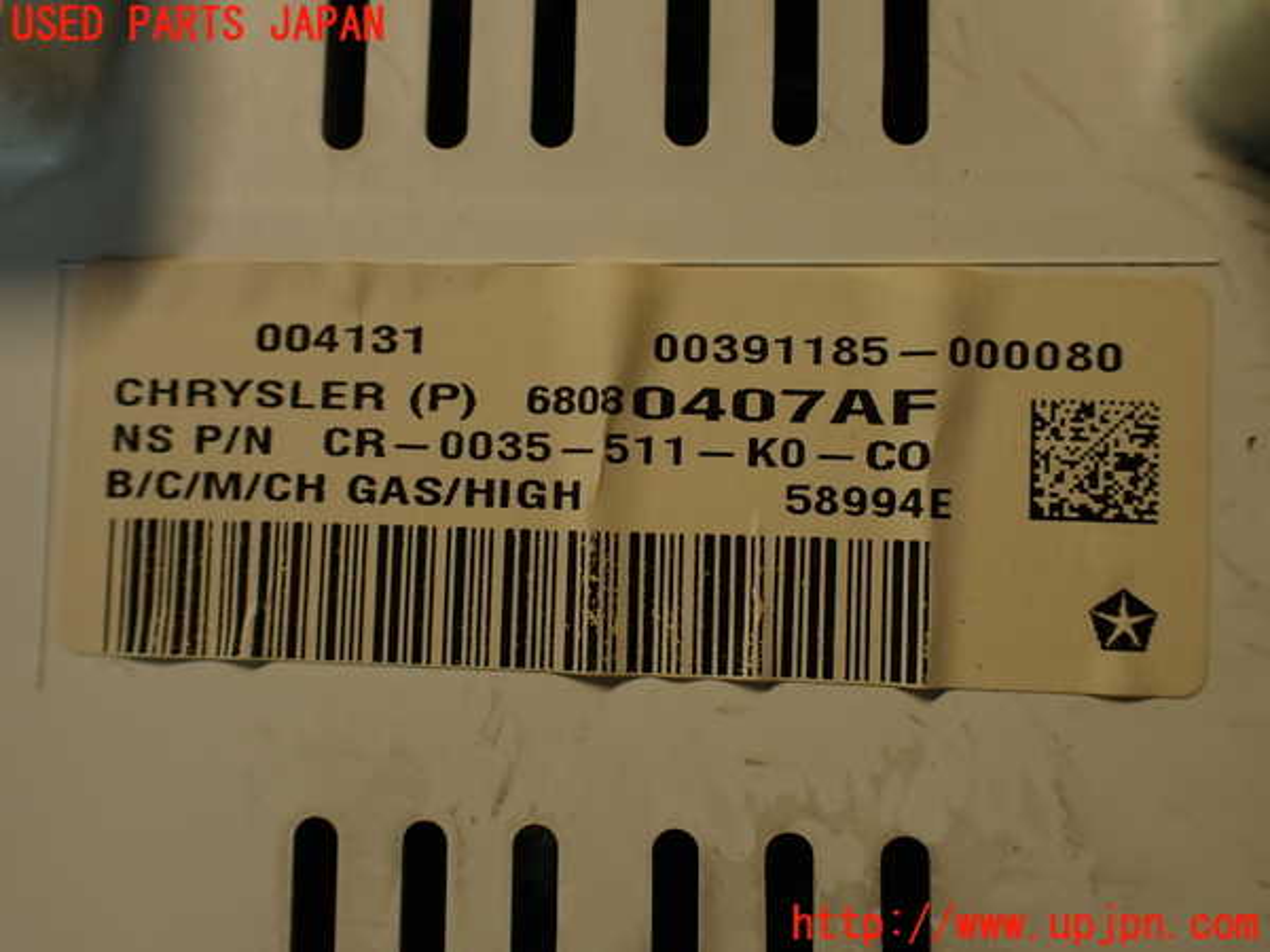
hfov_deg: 60.0
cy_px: 476
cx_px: 635
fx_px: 1101
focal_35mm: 30
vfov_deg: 46.8
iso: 125
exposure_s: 1/60
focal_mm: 5.4
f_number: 2.3
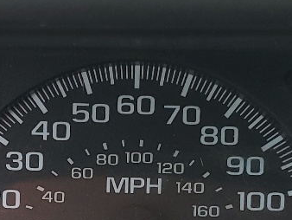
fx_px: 1038
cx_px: 88
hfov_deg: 16.0
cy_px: 237
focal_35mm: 123
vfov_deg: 11.9
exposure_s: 1/100
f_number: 1.5
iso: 72
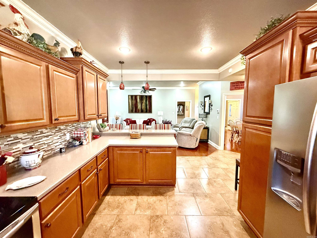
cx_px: 158
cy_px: 119
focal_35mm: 14
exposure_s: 1/60
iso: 640
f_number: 2.2
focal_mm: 2.22
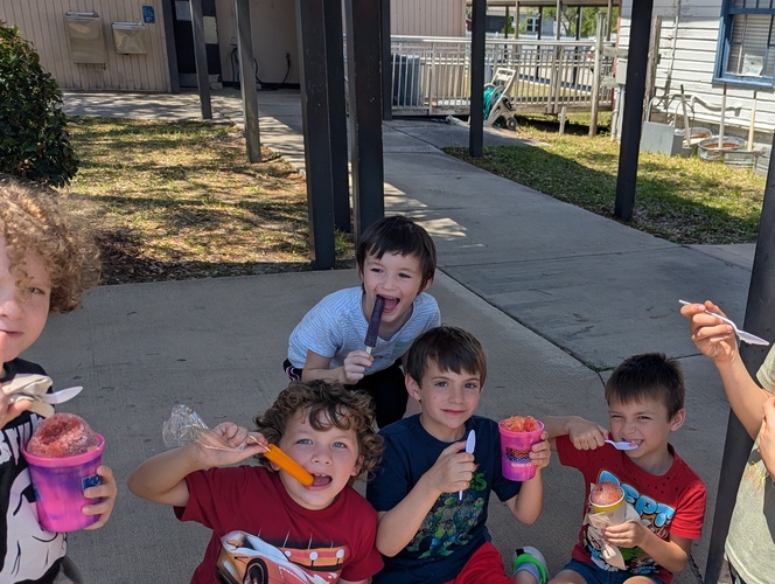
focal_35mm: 37
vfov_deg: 38.3
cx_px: 524
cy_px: 391
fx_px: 830
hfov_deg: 49.1
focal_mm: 6.81
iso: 41
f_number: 1.85
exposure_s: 1/1364
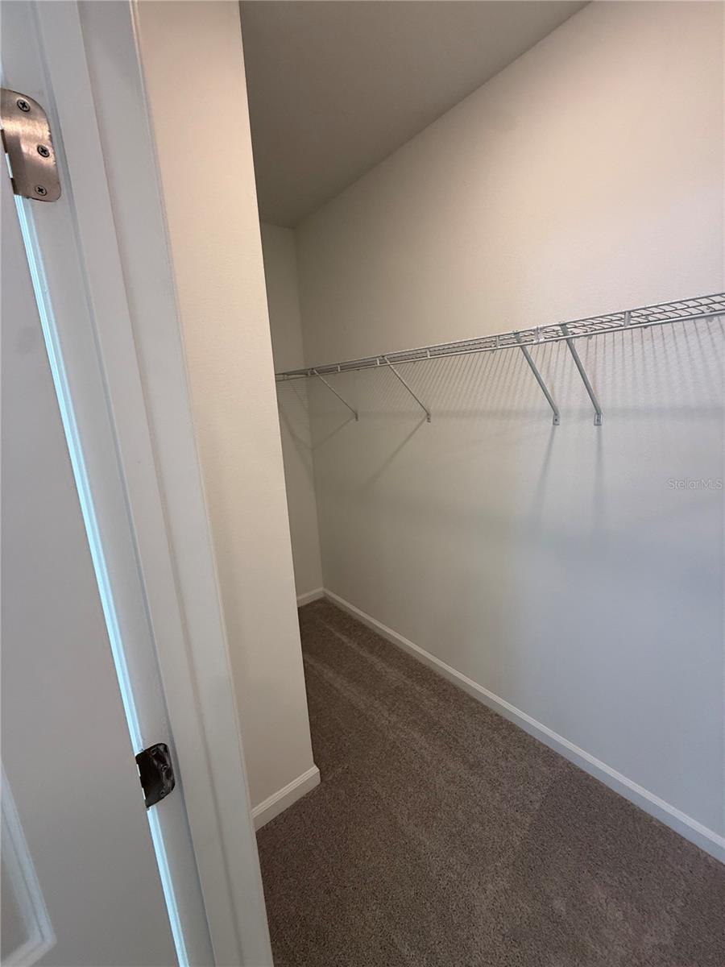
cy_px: 484
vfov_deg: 102.1
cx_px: 362
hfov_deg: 85.7
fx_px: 391
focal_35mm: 14
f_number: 2.2
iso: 160
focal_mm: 2.22
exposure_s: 1/120
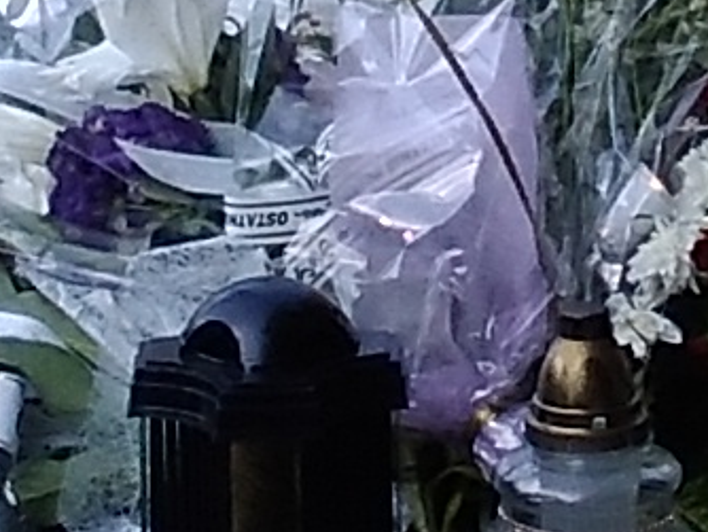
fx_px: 4605
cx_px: 685
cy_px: -87
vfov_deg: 6.6
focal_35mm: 225
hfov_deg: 8.7
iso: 100
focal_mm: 2.39
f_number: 2.4
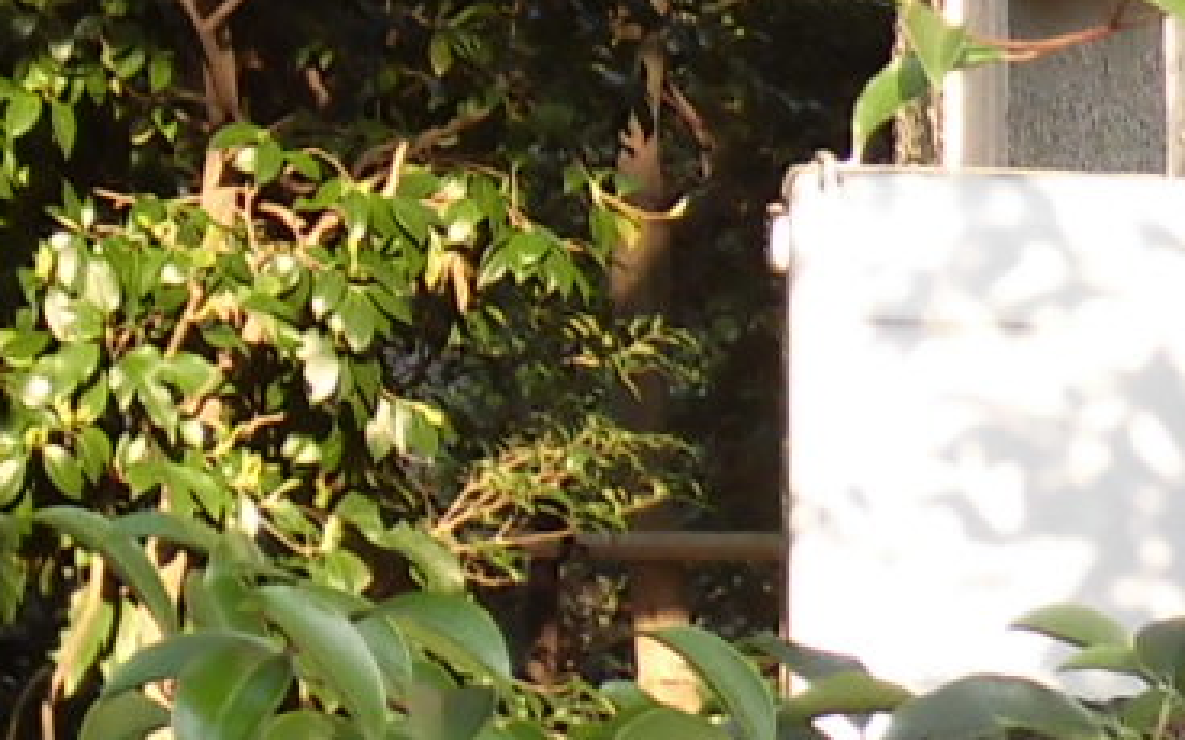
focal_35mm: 189
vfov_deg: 6.7
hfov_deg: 10.6
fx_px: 6104
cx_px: -670
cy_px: -701
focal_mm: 5.81
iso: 100
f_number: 3.5
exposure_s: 1/100
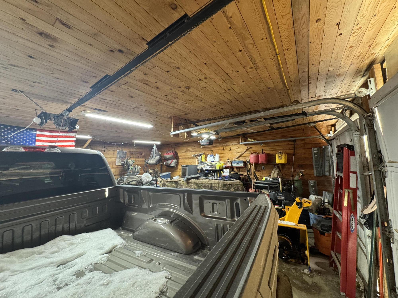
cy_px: 149
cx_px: 199
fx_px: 161
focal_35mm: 14
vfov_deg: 85.7
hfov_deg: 102.1
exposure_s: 1/60
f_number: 2.2
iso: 400
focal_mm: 2.22
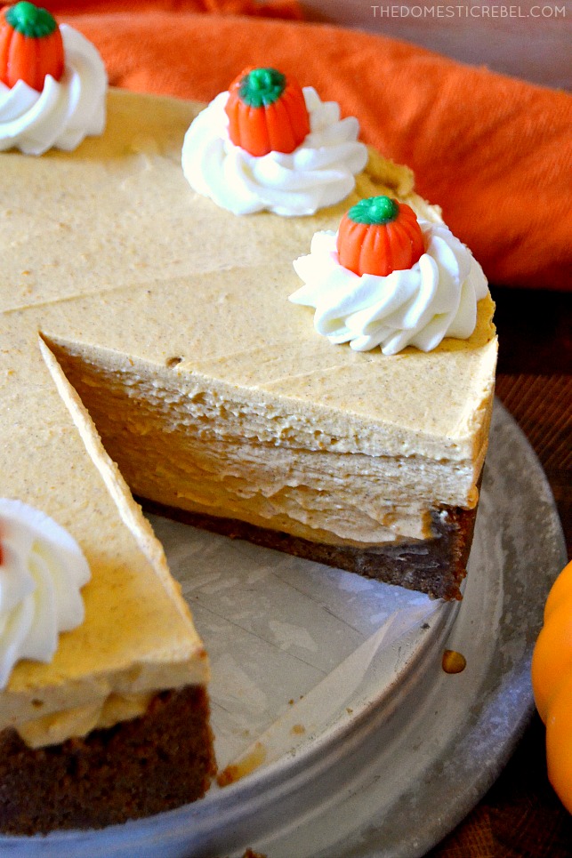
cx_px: 286
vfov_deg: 24.6
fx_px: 1967
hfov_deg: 16.5
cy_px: 429
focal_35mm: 82
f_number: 5.6
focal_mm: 55
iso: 1600
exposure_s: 1/60
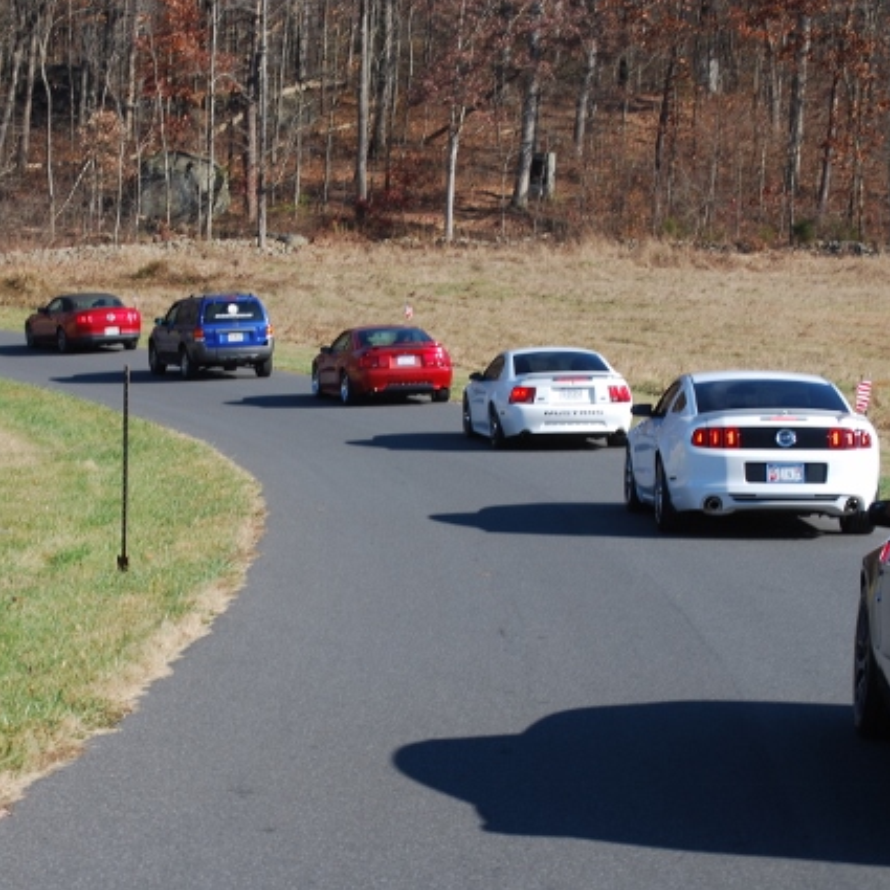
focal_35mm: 106
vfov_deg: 16.5
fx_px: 3073
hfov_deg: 16.5
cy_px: 446
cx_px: 366
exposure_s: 1/200
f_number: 7.1
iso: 100
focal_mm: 55
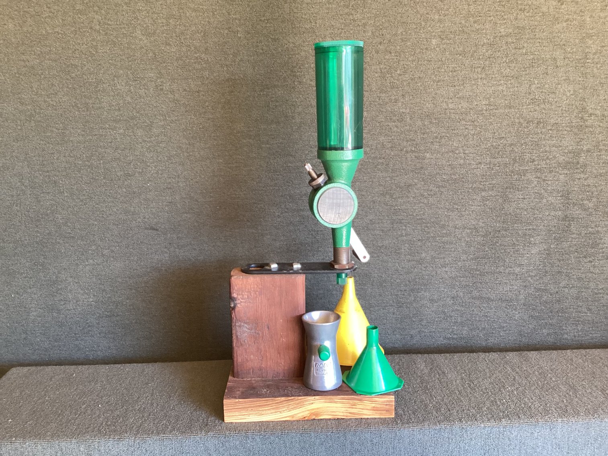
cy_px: 228
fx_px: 545
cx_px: 304
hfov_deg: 58.3
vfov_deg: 45.4
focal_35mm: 31
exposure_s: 1/50
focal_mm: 3.3
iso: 250
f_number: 2.4
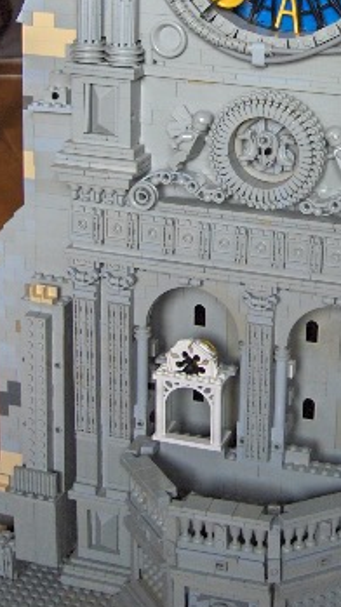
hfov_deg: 15.2
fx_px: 1255
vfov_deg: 26.6
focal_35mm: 78
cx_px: 355
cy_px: 101
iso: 200
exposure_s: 1/44.6
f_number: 2.8
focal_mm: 8
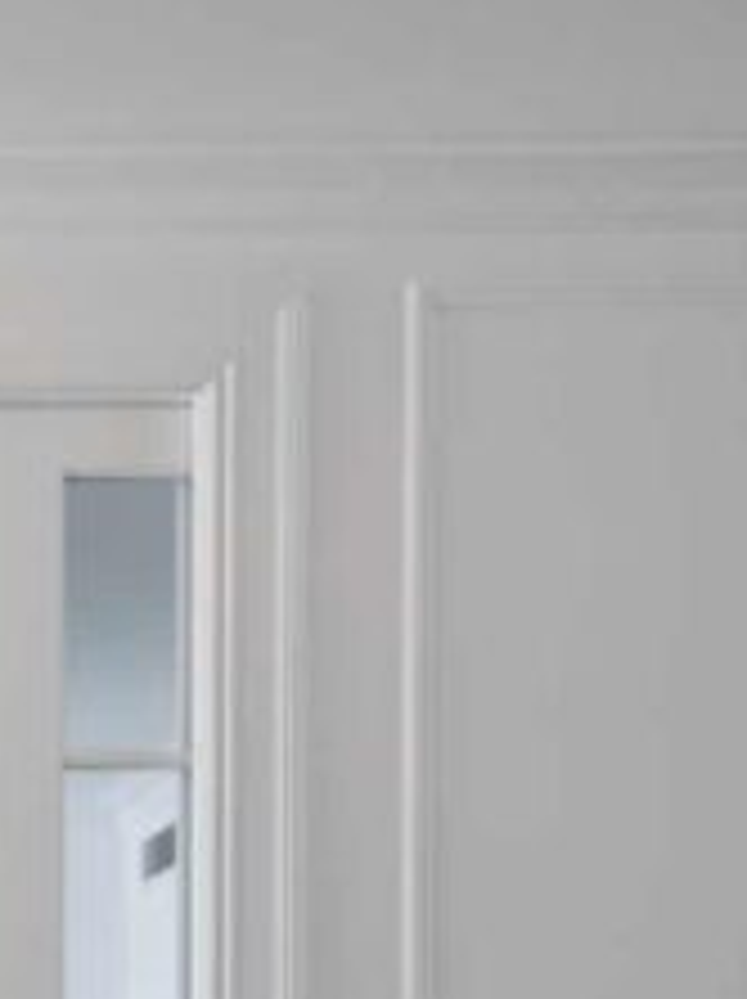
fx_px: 2047
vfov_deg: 24.3
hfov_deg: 18.0
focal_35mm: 71
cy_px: 1271
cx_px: -441
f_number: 11
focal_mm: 16
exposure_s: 1/10
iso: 200
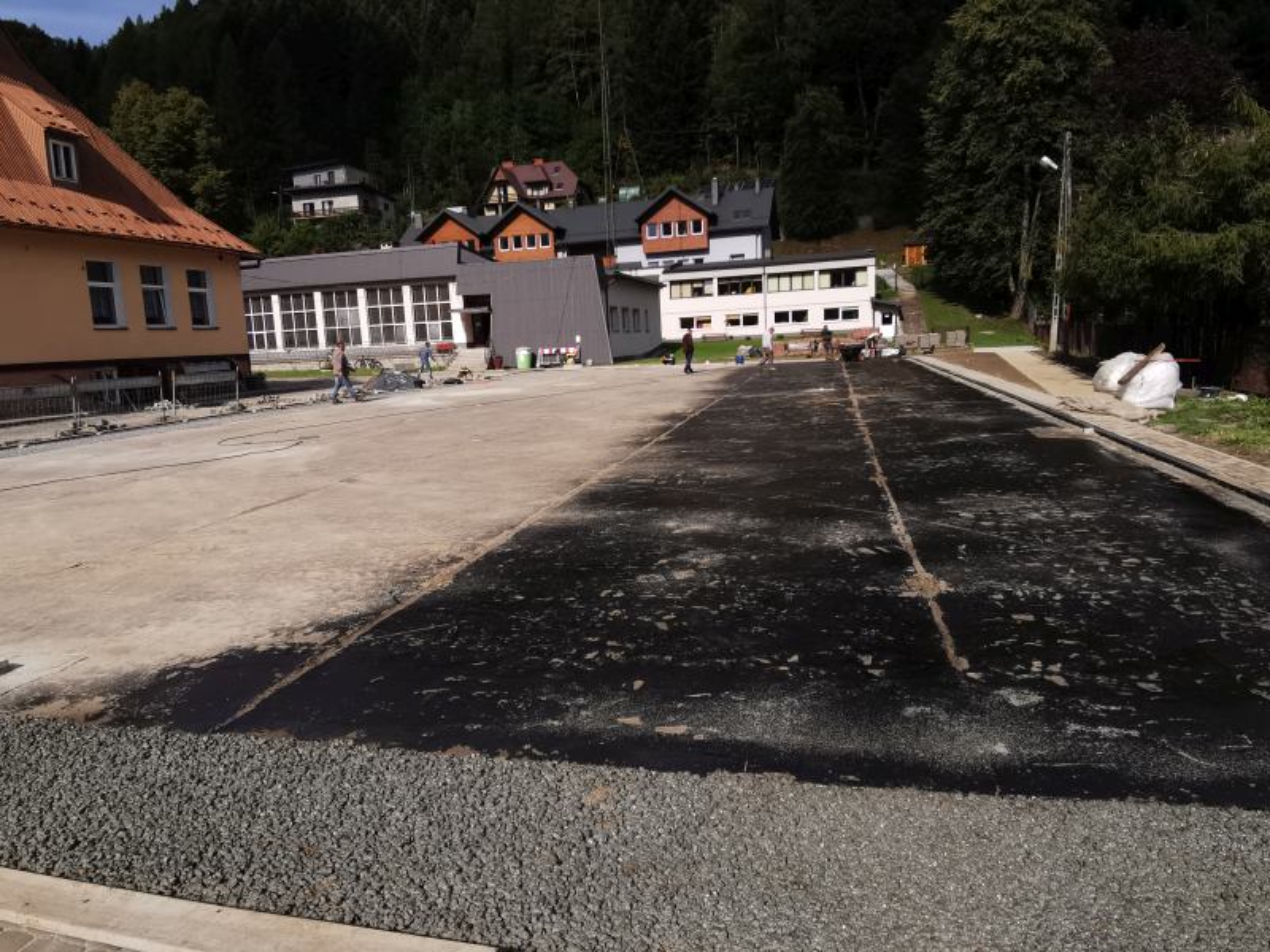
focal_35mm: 21
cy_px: 476
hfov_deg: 79.0
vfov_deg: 63.4
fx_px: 770
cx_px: 635
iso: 50
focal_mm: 2.26
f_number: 2.2
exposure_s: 1/1188
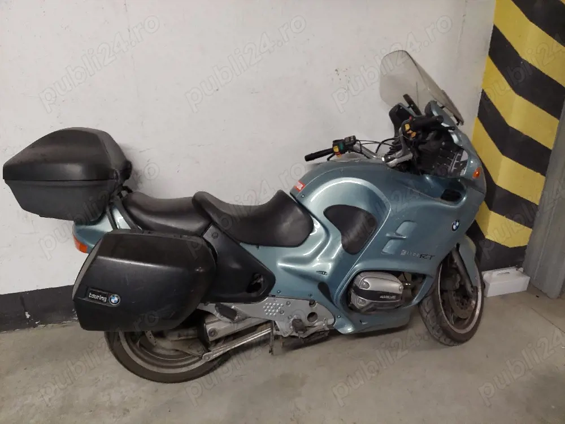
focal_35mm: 24
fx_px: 392
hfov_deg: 71.6
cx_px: 282
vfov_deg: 56.8
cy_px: 212
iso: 400
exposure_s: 1/50
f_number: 1.8
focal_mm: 5.23
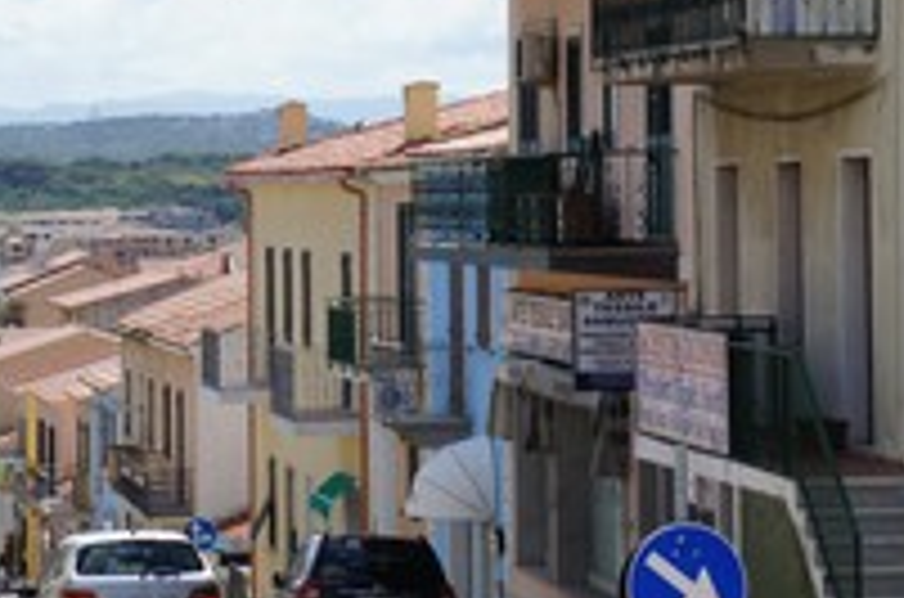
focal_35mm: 189
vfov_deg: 7.2
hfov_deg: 10.8
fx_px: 4738
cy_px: 117
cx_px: -72
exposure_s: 1/160
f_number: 13
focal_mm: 55
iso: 200
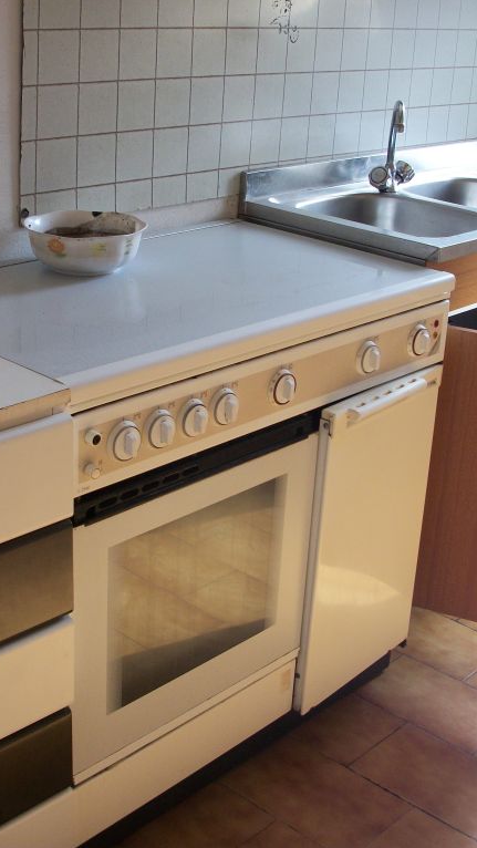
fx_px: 1147
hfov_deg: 23.4
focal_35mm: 51
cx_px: 177
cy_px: 424
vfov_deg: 40.6
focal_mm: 6.3
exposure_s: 1/80
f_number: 3.1
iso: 80
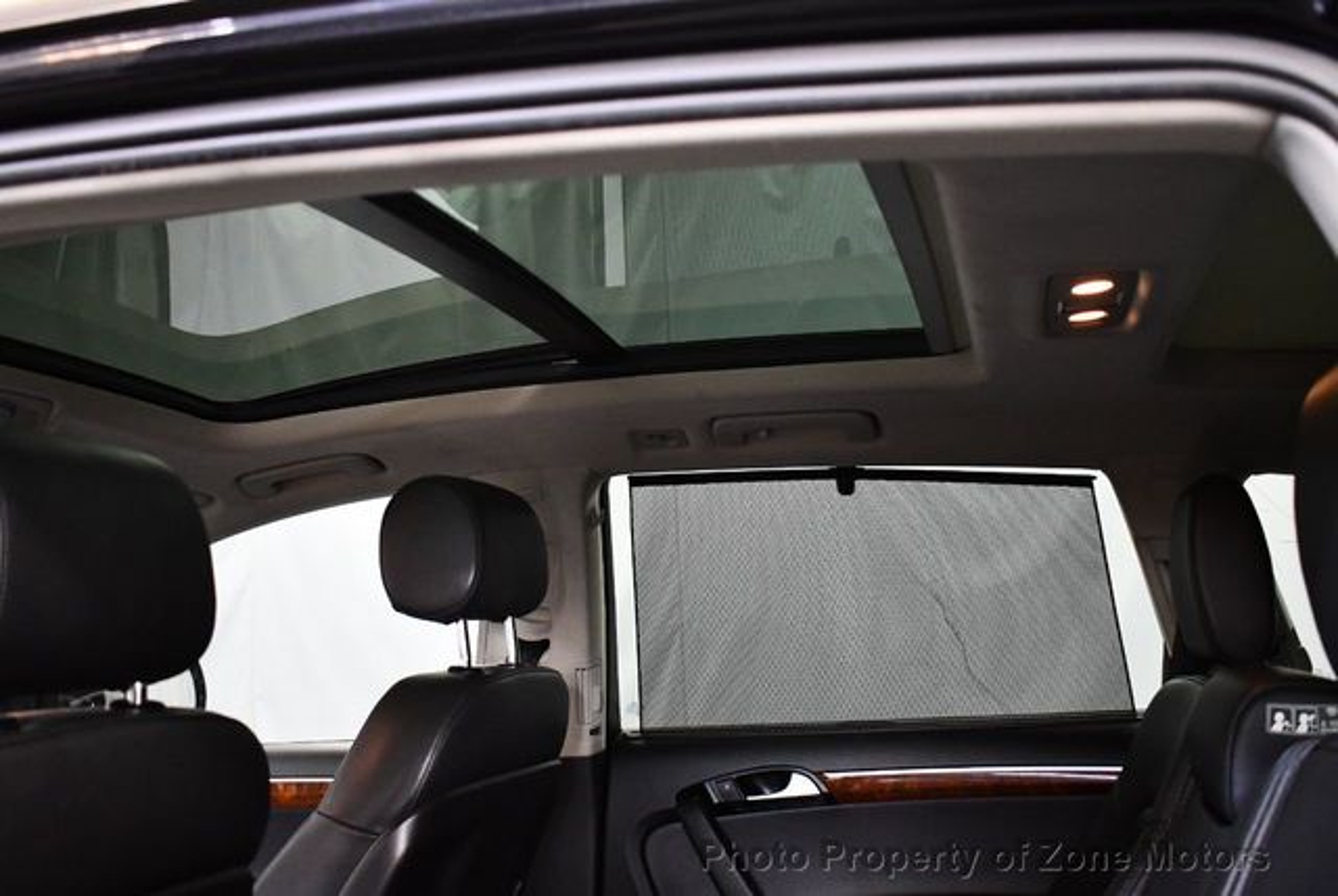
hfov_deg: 53.1
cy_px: 448
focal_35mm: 36
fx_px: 1340
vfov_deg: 37.0
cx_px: 669
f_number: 3.5
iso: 3200
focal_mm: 18
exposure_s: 1/125
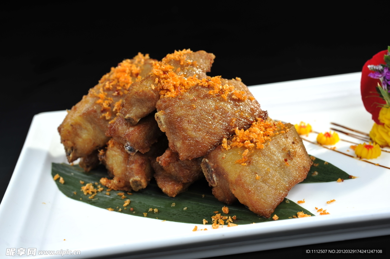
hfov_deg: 33.4
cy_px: 130
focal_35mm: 60
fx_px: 649
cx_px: 195
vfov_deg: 22.6
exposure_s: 1/200
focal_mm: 60
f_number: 10
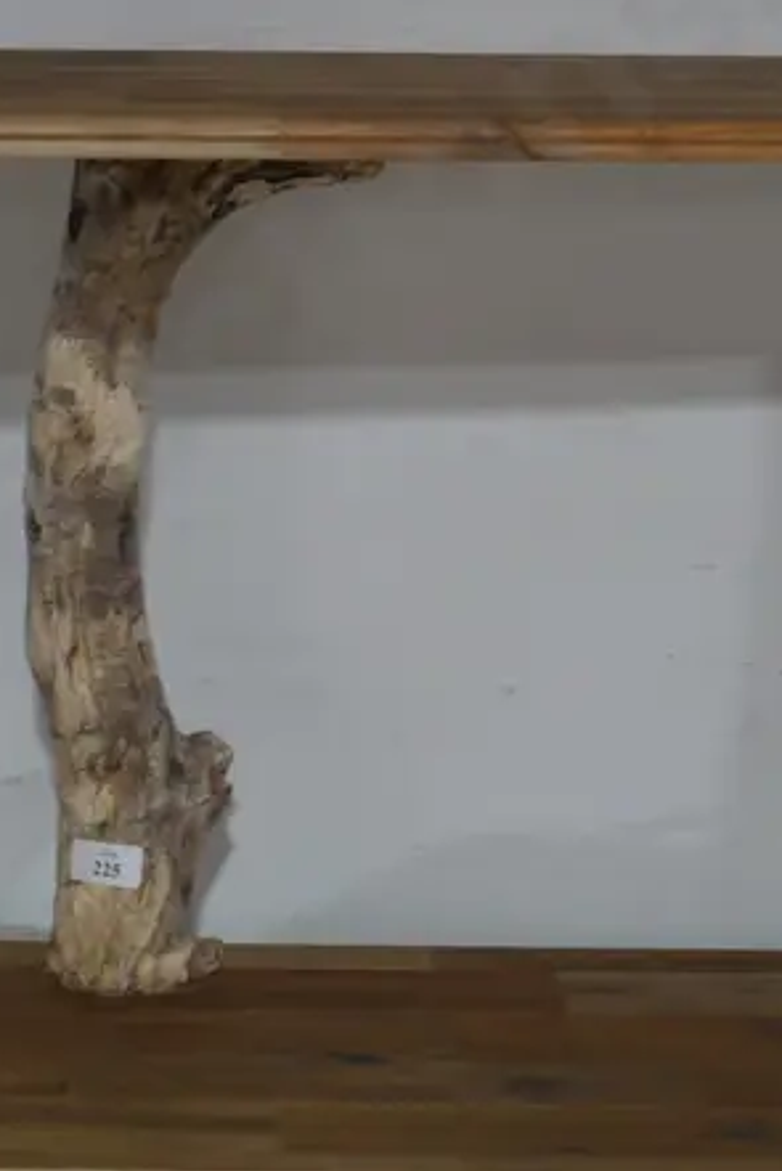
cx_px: 148
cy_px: 415
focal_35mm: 106
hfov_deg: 12.9
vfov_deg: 19.2
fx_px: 3451
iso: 1000
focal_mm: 22
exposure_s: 1/60
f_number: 4.7
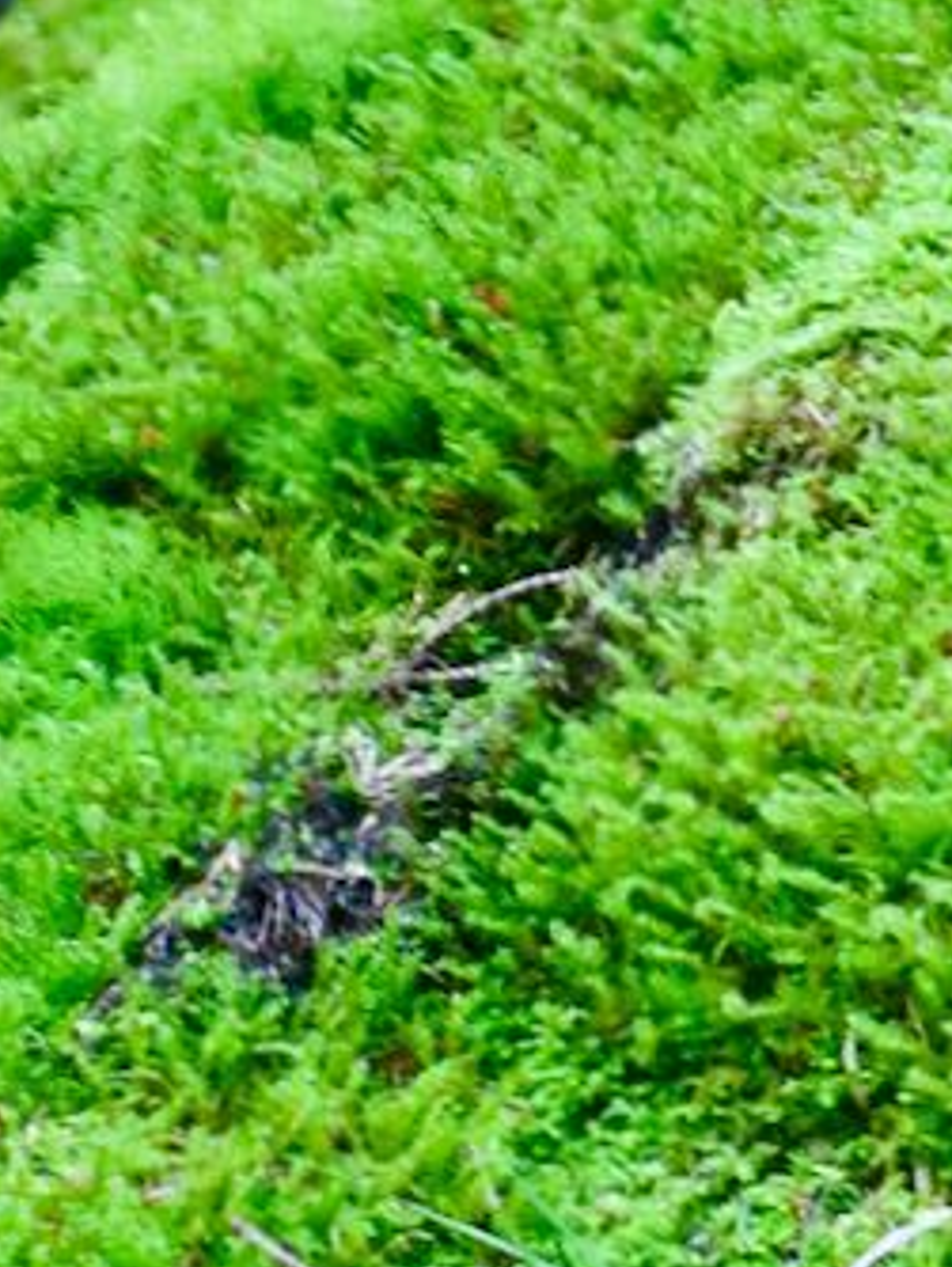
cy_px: 292
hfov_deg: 10.4
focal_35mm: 133
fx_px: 4871
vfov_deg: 14.7
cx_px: 1771
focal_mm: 28
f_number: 3.5
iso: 1400
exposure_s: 1/125
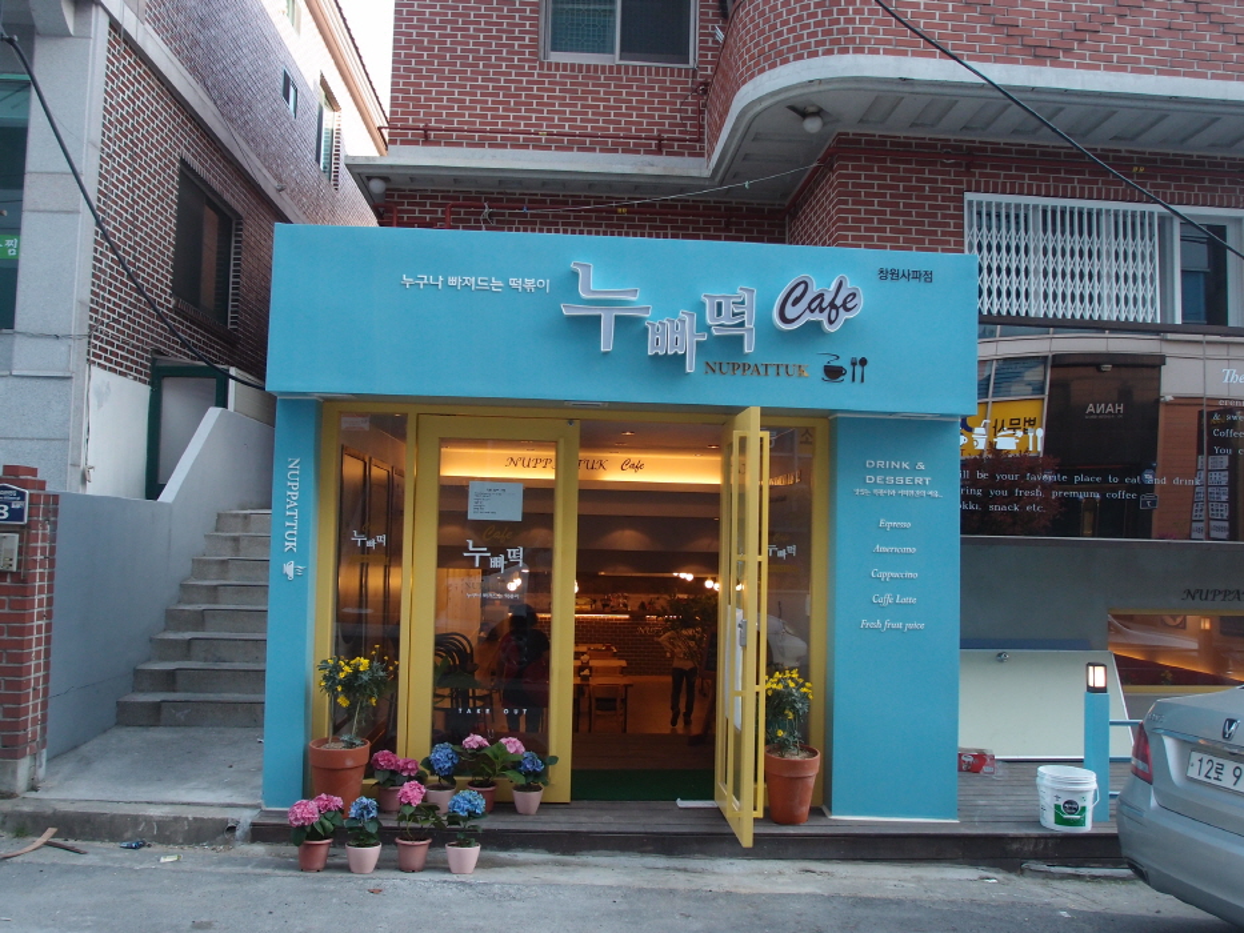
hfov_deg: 63.4
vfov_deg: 49.8
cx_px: 622
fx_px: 1006
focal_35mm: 28
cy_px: 466
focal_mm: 6
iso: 125
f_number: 2.5
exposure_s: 1/250
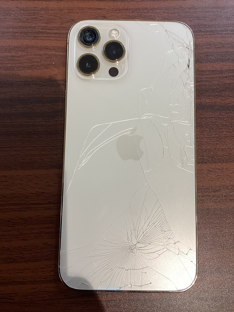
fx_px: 279
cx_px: 117
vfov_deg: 58.4
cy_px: 156
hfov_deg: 45.4
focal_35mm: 31
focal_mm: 3.3
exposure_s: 1/60
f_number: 2.4
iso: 80
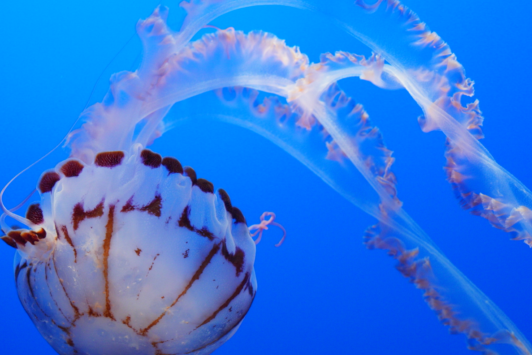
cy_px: 200
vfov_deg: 27.5
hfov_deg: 40.3
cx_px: 286
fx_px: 725
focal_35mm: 49
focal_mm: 24
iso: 1600
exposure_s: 1/125
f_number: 2.8
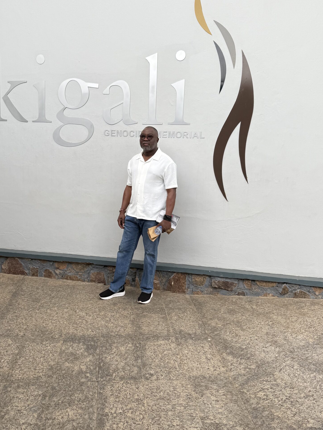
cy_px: 204
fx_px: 398
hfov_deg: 44.1
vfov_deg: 56.8
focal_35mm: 32
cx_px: 142
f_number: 1.78
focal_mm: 6.76
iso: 80
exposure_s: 1/551
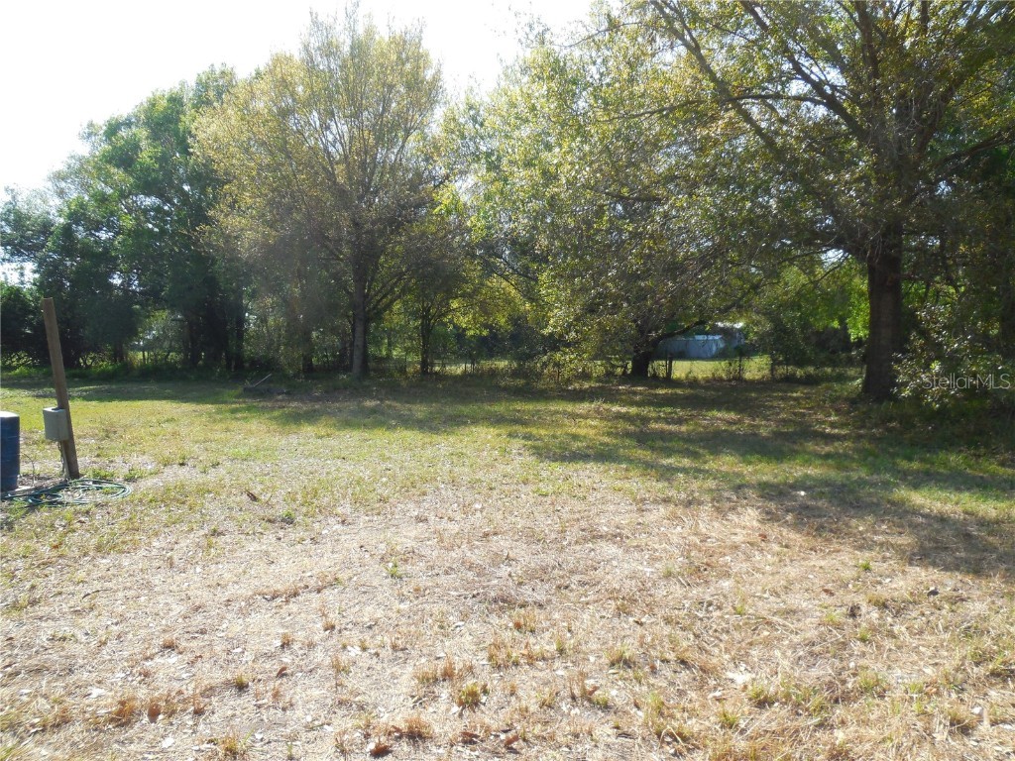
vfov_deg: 54.9
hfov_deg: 69.4
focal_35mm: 25
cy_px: 380
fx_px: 733
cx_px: 508
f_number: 3.1
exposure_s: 1/640
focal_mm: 4.5
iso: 125
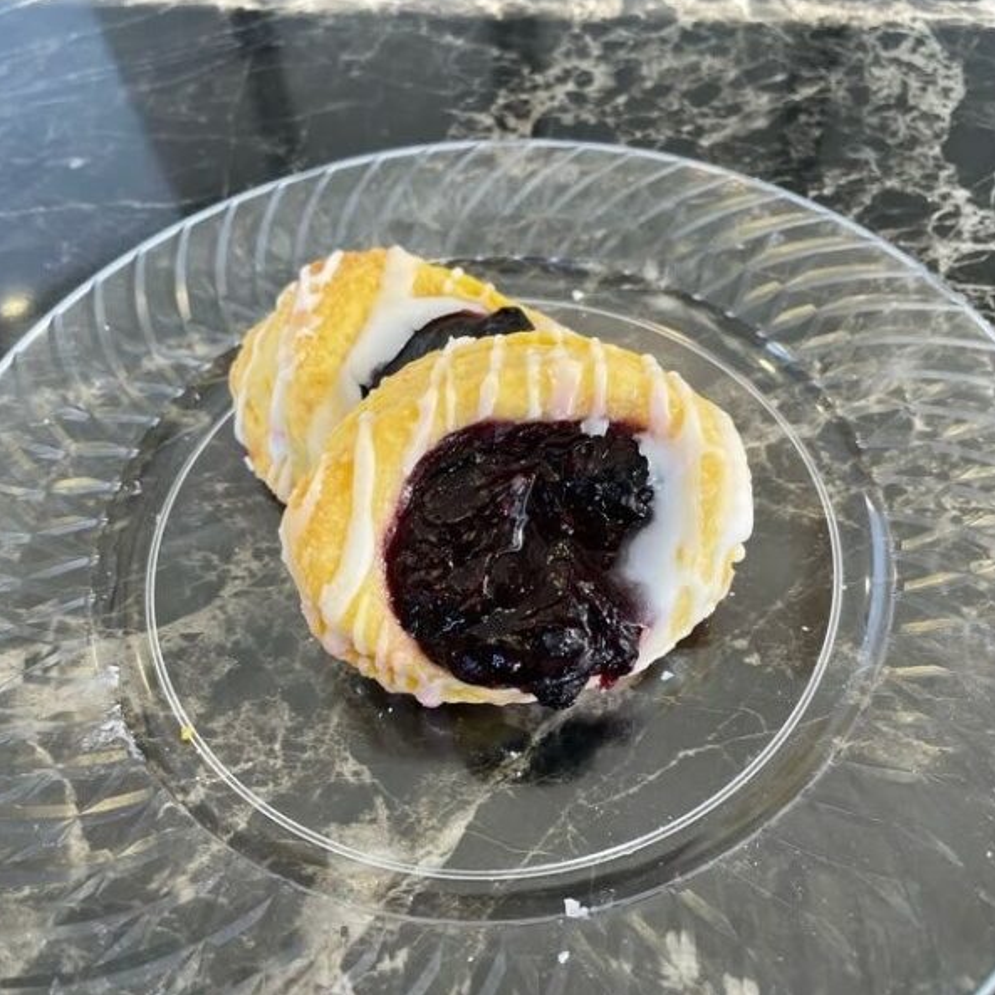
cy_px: 498
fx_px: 1008
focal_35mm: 31
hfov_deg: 52.5
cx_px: 493
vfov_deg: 52.5
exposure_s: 1/111
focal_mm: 4.2
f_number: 1.6
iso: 125
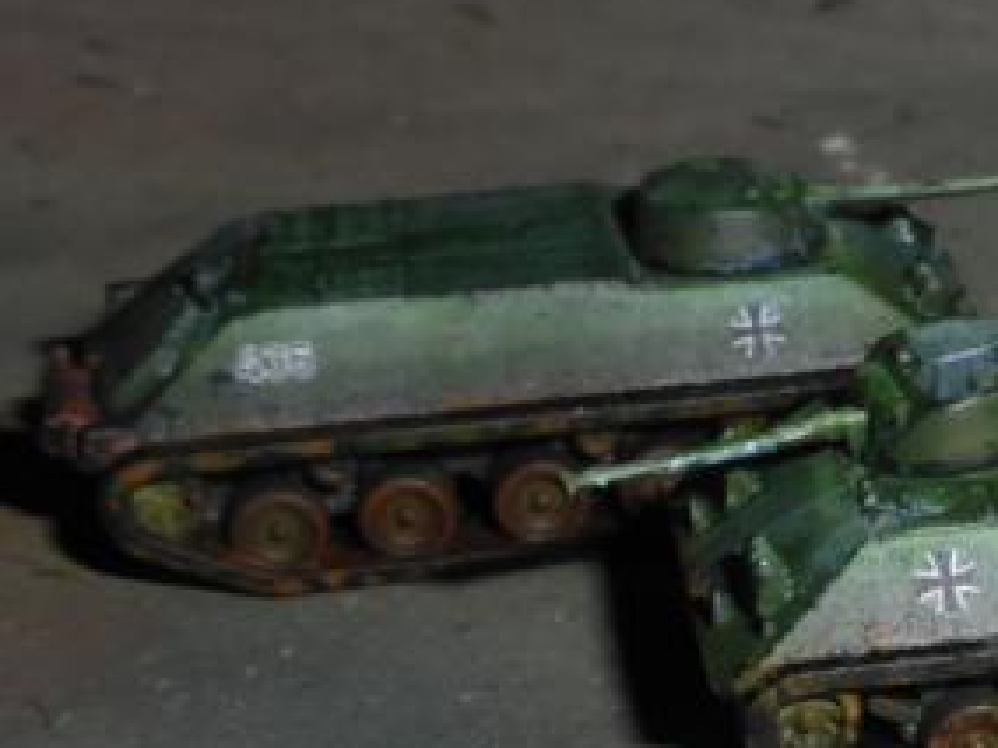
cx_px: 1342
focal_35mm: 110
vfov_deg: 13.3
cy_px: 776
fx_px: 3171
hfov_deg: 16.7
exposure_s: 1/800
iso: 100
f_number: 8
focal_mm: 6.9
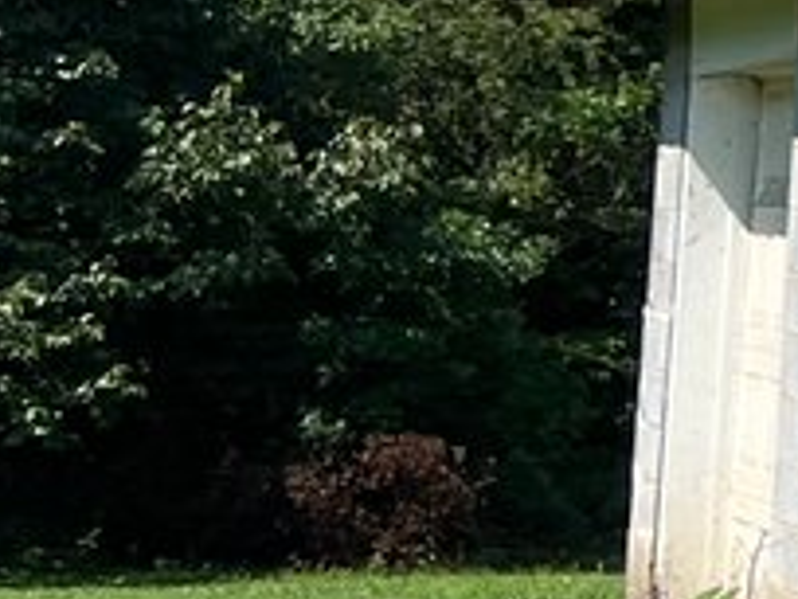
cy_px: -413
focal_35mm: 193
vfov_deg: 7.5
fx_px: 4449
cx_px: 2627
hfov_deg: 8.2
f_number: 1.5
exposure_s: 1/3460
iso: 50
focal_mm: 5.7
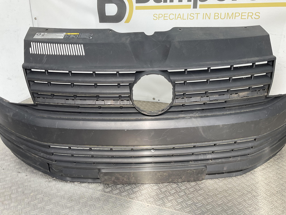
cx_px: 143
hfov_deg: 61.7
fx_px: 240
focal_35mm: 29
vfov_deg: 48.2
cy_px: 108
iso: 20
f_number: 1.8
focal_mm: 3
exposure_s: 1/120
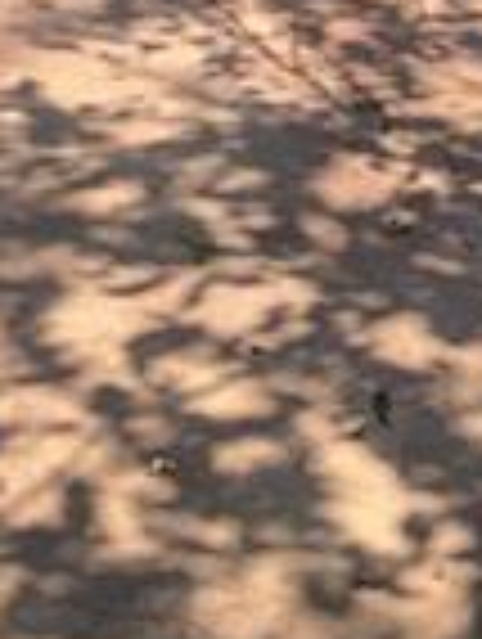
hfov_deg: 9.8
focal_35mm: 151
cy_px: -819
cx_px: 36
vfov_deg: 11.2
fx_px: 2795
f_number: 1.8
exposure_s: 1/736
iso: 20
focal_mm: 3.99
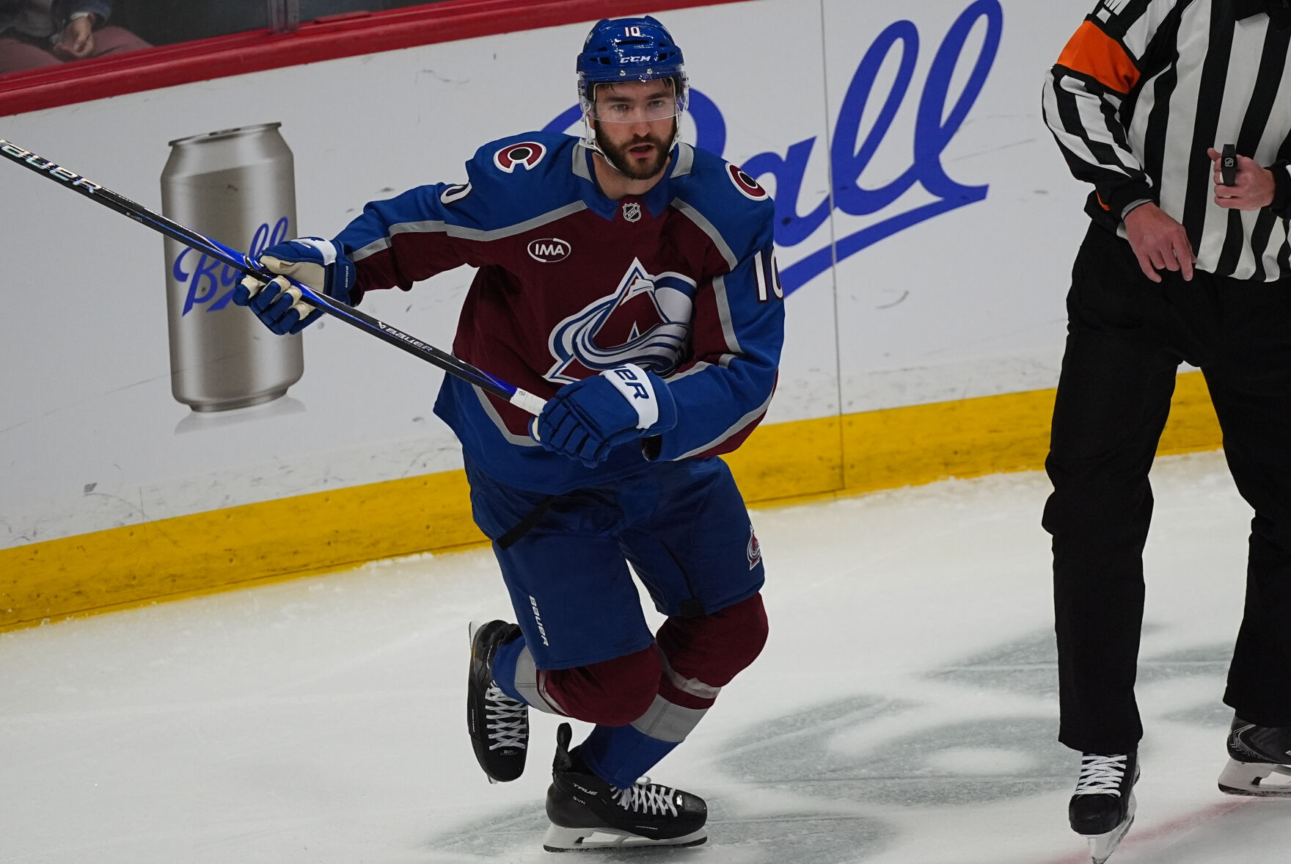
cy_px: 432
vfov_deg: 1.5
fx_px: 32304
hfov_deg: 2.3
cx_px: 646
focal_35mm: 900
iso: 2500
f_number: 4
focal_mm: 600
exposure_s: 1/2000
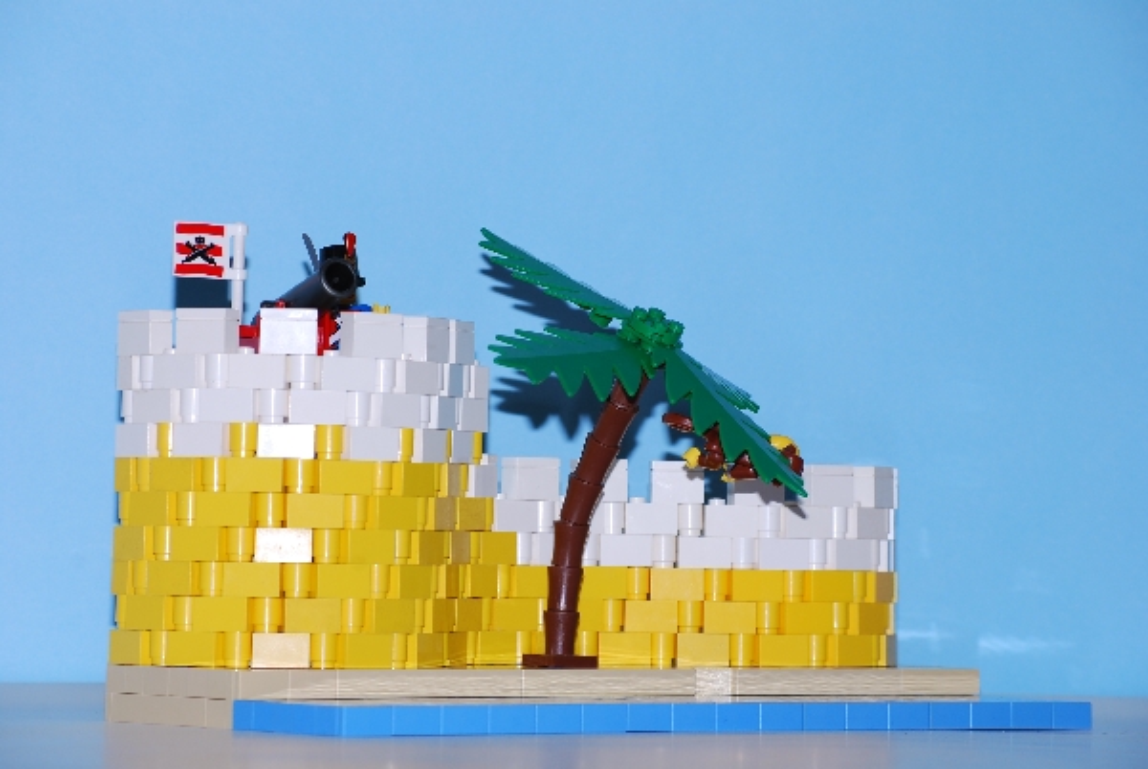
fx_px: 3593
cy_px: 384
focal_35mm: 112
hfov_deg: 18.2
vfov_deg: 12.2
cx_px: 574
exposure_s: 1/200
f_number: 10
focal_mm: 75
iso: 100
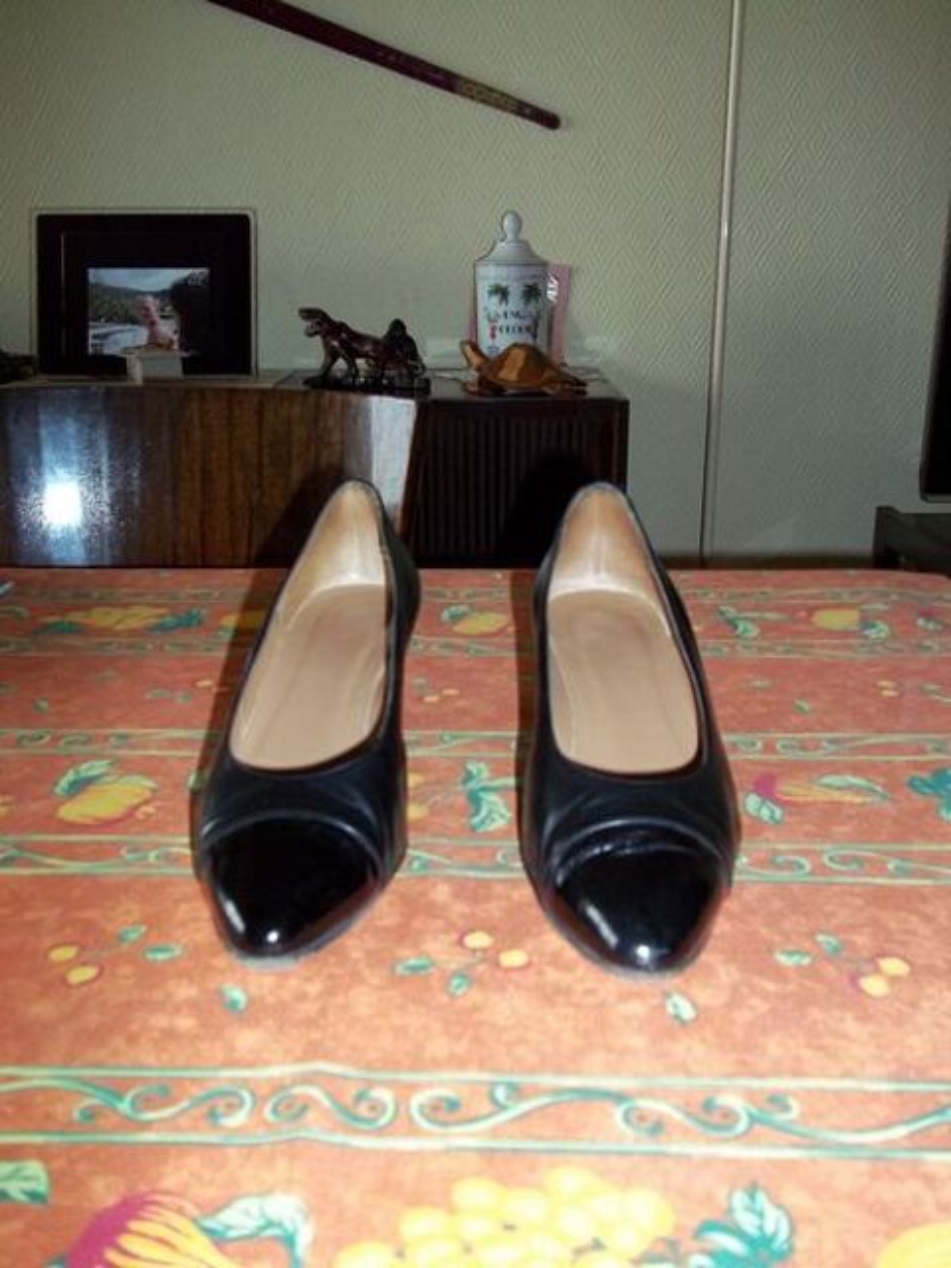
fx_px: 1172
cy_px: 634
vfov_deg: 56.8
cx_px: 476
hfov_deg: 44.2
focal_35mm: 32
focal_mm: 5.7
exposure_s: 1/30
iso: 160
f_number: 2.9
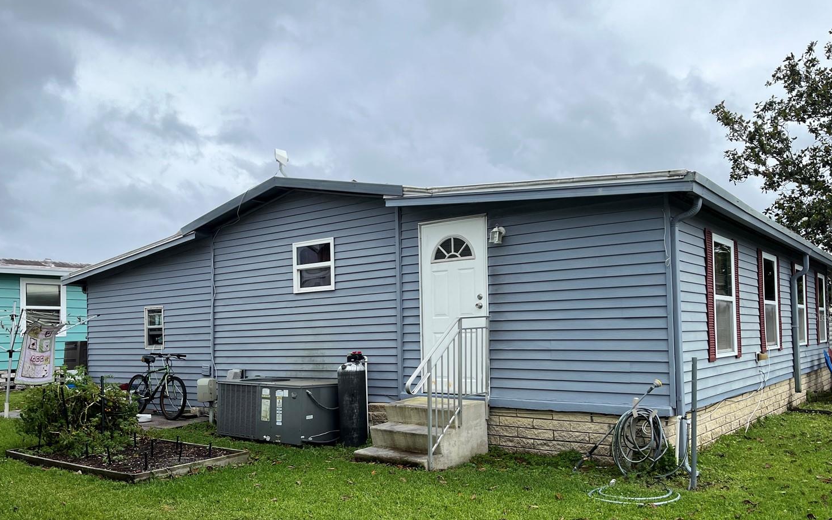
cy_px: 316
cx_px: 413
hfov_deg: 62.9
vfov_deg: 41.6
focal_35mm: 30
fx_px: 680
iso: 50
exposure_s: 1/3623
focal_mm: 5.1
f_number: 1.6
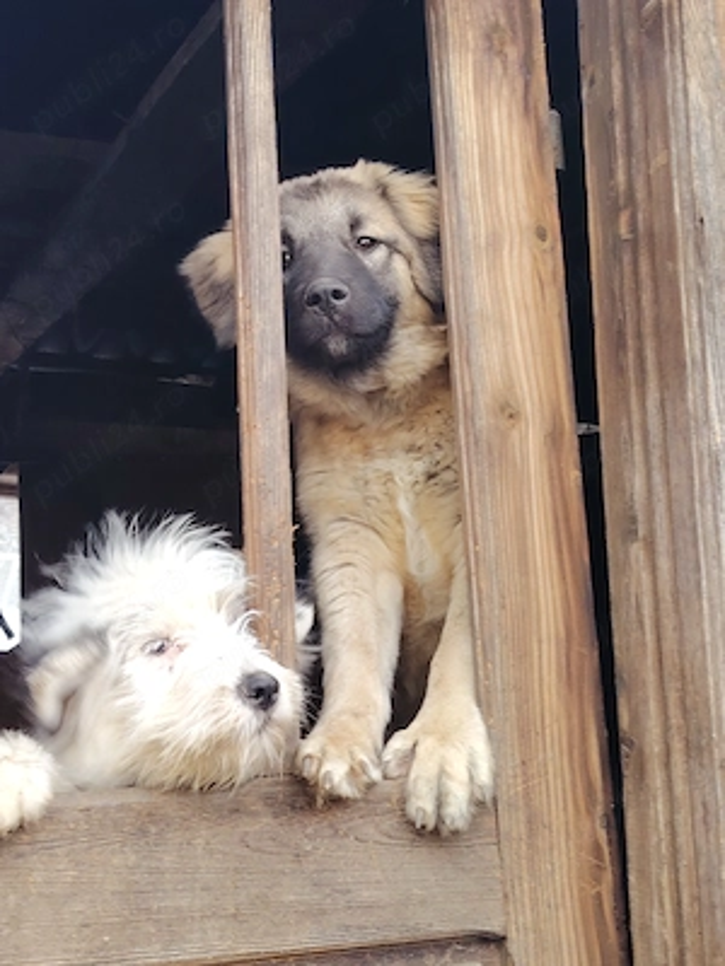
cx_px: 362
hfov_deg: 30.3
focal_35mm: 48
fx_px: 1340
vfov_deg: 39.7
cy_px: 483
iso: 159
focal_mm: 5.25
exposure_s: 1/100
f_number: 1.75
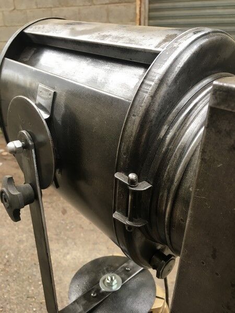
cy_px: 156
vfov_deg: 61.7
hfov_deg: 48.2
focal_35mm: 29
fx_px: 262
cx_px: 118
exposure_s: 1/33
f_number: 2.2
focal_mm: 4.15
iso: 25
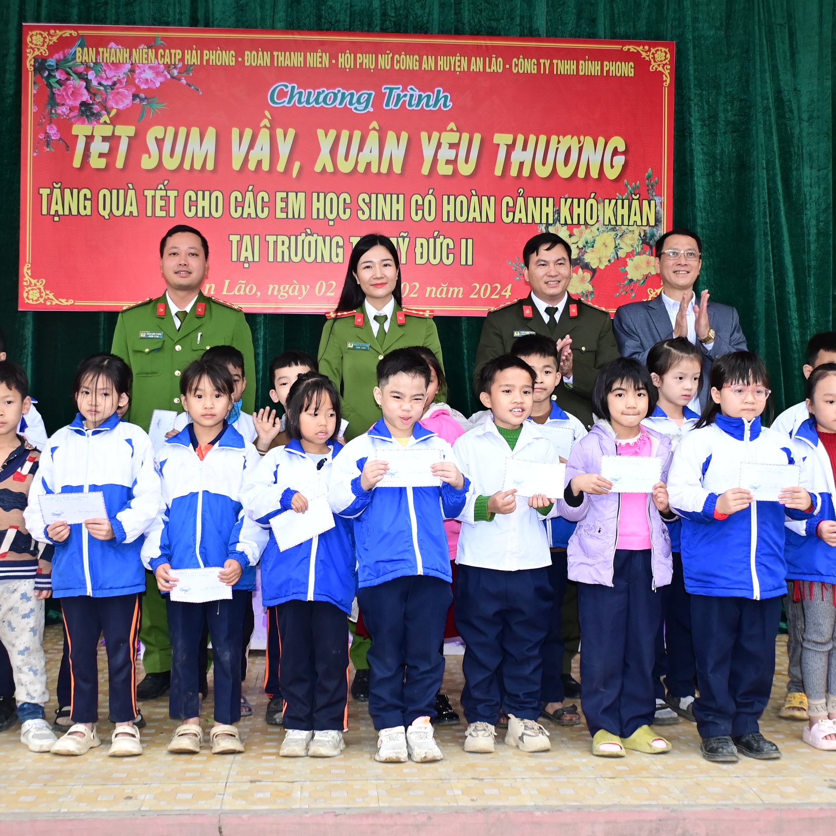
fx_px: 1202
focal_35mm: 44
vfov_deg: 38.3
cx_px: 426
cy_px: 412
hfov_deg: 38.3
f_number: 5.6
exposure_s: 1/100
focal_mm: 23
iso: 1000
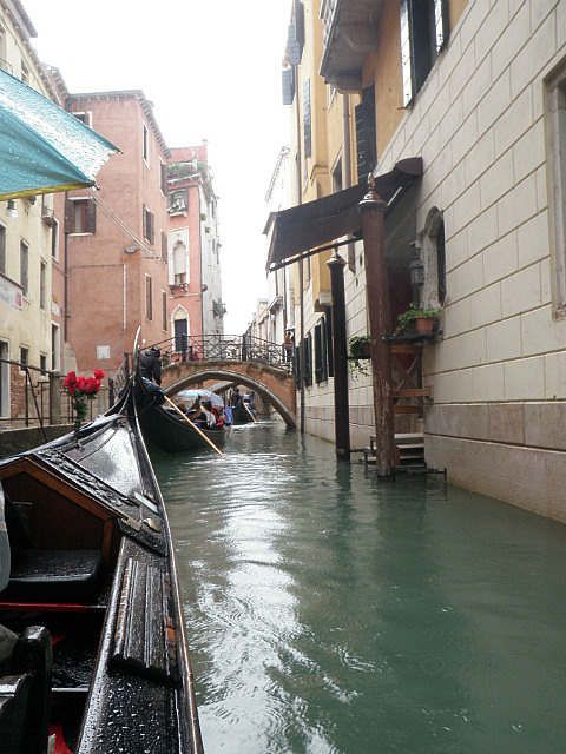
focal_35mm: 28
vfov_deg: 63.4
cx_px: 283
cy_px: 377
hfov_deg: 49.7
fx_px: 610
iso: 50
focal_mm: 5
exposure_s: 1/40
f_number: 3.5
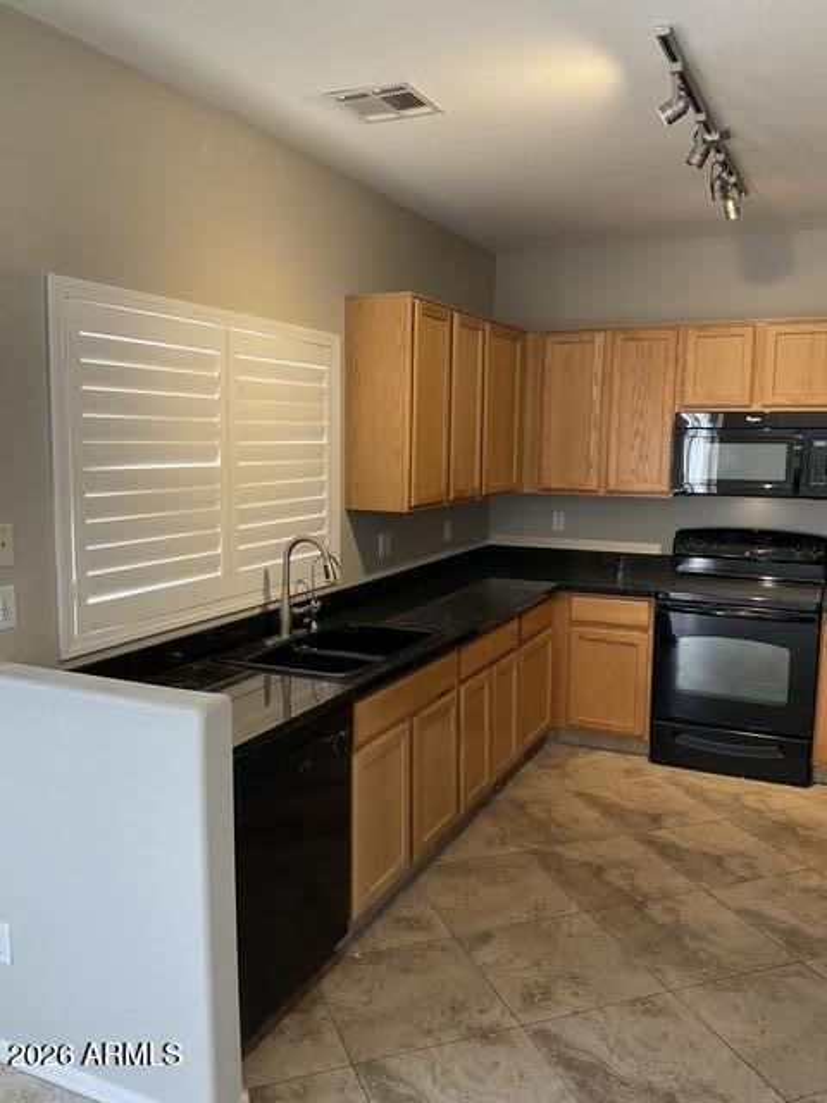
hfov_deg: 48.2
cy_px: 552
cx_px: 414
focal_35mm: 29
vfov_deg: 61.7
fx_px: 924
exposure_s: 1/60
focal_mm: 3
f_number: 1.8
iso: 160
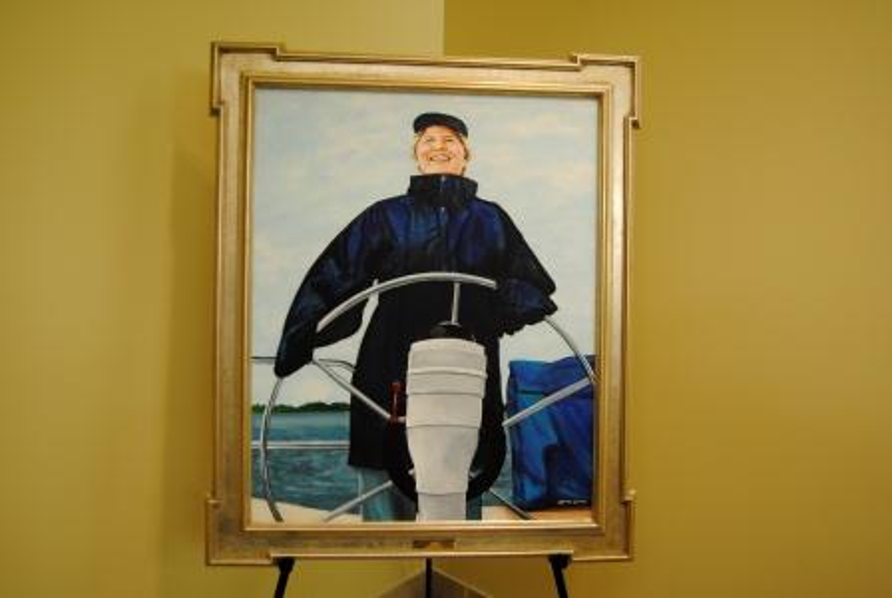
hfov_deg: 57.2
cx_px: 446
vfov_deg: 40.1
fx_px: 819
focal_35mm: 33
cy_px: 299
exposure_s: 1/30
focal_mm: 22
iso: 250
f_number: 3.5
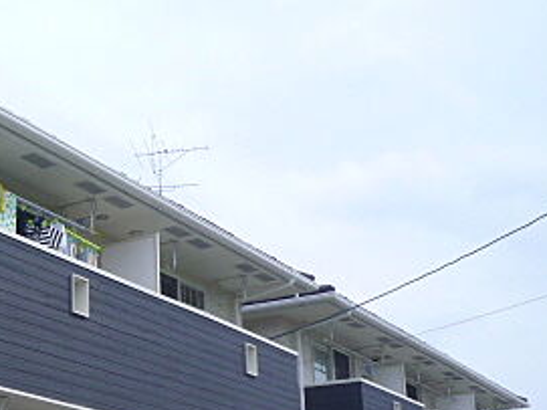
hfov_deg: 29.2
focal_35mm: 59
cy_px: 323
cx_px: -73
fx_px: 932
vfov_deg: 24.4
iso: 100
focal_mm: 4.4
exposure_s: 1/800
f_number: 4.5
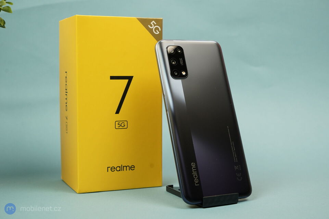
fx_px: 493
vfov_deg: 25.0
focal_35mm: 54
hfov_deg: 36.9
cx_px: 164
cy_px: 110
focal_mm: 54
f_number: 7.1
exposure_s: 1/160
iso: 1600
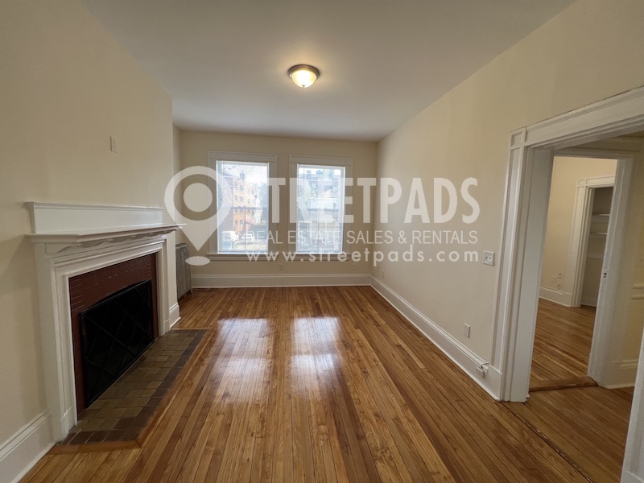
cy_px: 242
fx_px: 242
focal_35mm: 13
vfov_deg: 89.9
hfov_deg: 106.2
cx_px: 322
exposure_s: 1/120
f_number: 1.8
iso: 64
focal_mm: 1.57
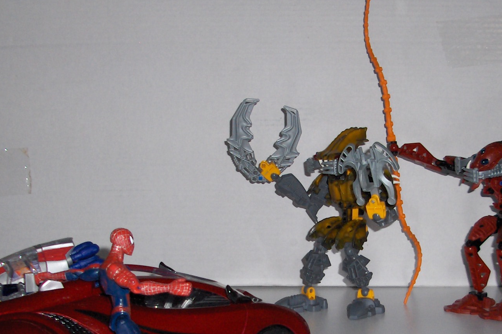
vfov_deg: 20.8
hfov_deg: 30.8
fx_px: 906
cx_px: 314
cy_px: 246
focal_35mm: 65
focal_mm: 5.8
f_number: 2.6
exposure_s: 1/60
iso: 100
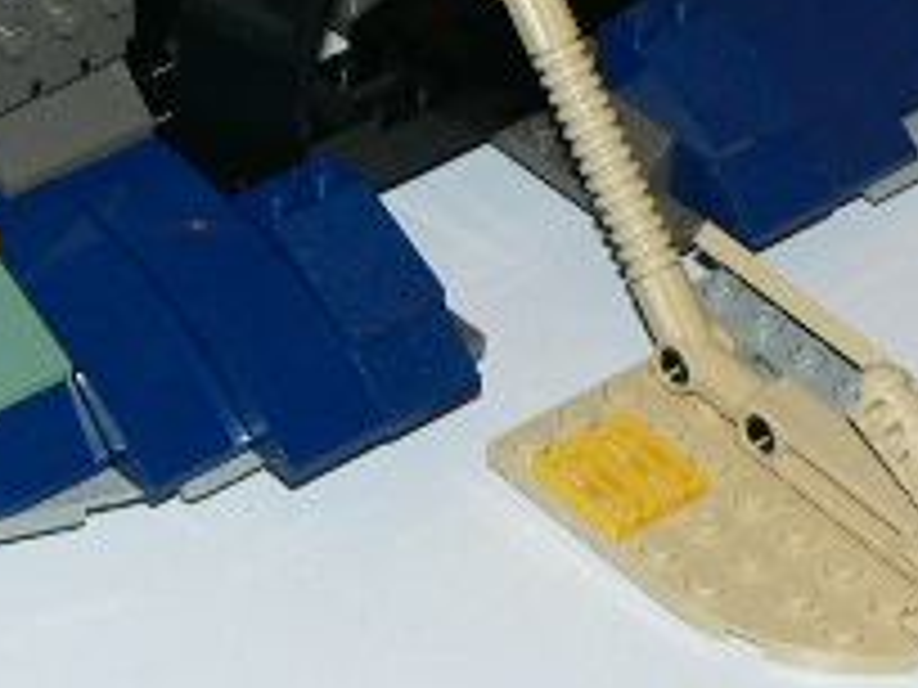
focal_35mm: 185
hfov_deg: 10.6
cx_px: 144
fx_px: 4906
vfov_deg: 8.0
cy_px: -22
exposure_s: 1/60
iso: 100
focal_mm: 9.8
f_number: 3.2
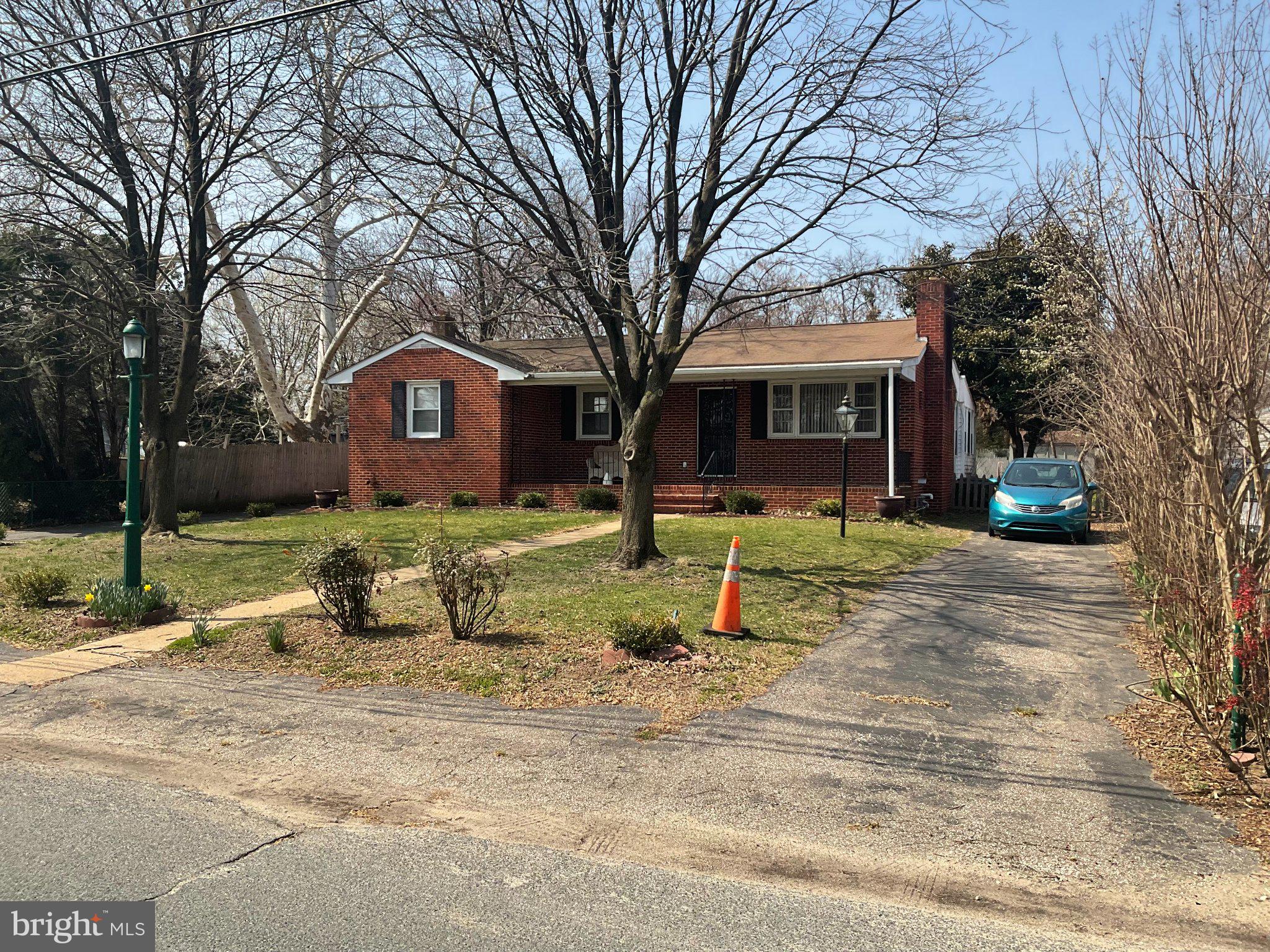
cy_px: 476
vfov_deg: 48.2
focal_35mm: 29
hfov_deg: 61.7
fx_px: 1064
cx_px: 635
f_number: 1.8
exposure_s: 1/1534
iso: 16
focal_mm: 3
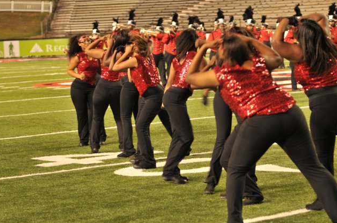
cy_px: 87
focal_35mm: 133
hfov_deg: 15.4
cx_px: 181
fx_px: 1243
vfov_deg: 10.3
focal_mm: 70
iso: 400
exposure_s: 1/60
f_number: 2.8
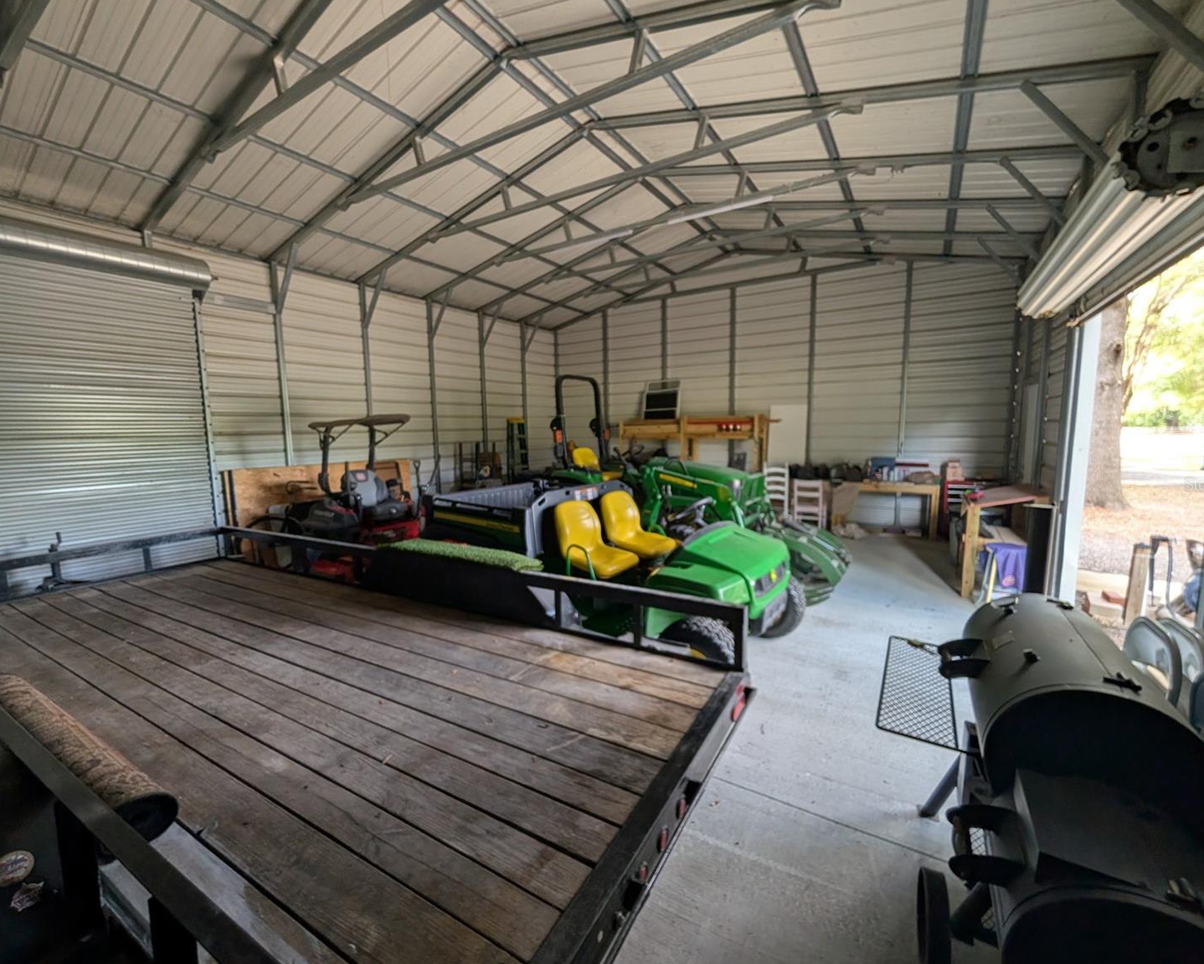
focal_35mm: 13
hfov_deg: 104.8
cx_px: 596
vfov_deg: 92.2
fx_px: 463
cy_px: 484
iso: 39
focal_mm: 2.02
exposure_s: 1/42.6
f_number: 1.7
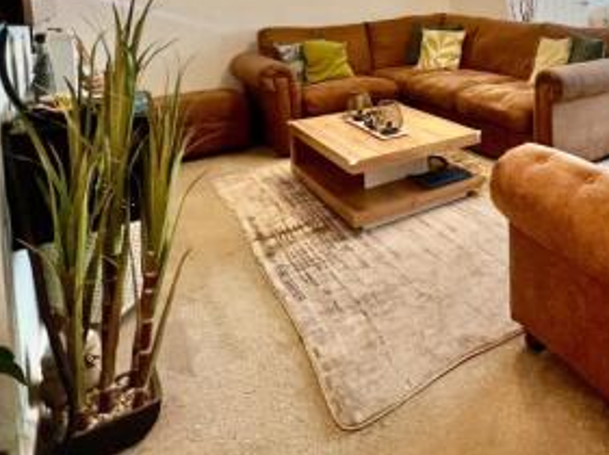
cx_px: 575
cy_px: 29
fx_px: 474
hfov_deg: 54.5
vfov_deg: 45.4
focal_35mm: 27
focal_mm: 1.57
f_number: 1.8
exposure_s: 1/100
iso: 125
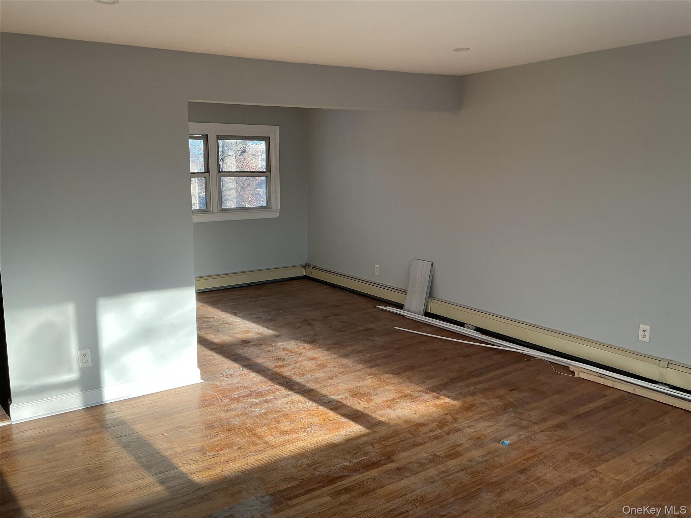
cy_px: 259
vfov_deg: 48.2
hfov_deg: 61.7
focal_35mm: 29
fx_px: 579
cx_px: 346
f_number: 1.8
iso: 25
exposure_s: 1/260
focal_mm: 3
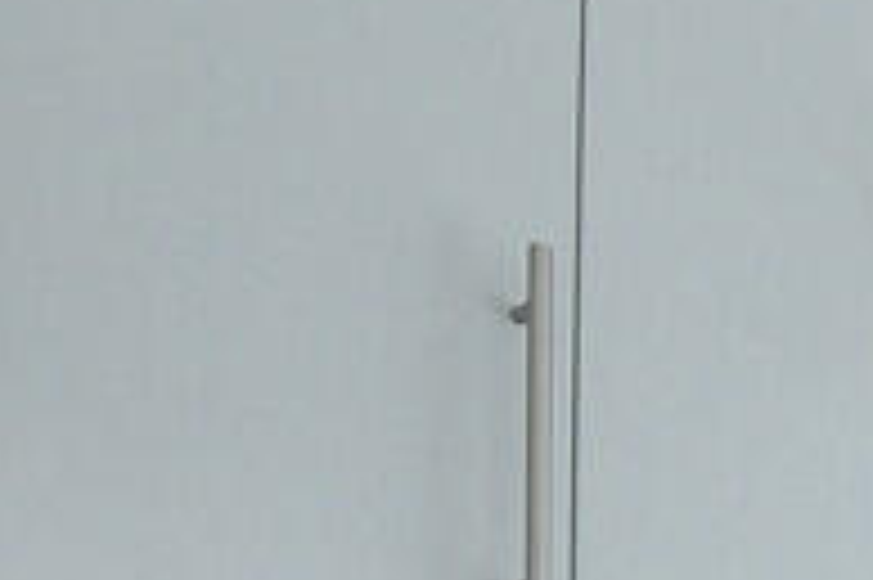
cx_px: 2043
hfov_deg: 15.4
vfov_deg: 14.7
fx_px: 1914
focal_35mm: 79
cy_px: 1102
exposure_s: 1/5
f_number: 11
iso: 400
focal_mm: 10
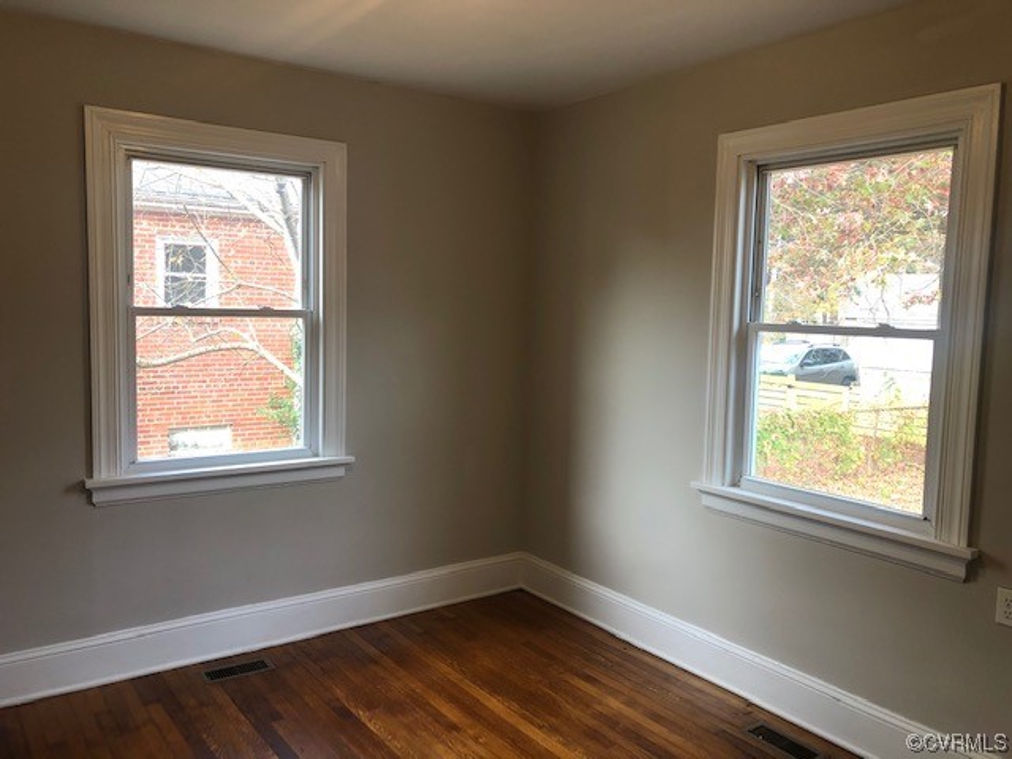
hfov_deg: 63.4
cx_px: 506
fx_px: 819
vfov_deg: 49.7
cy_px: 380
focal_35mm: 28
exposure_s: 1/30
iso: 25
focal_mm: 3.99
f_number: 1.8
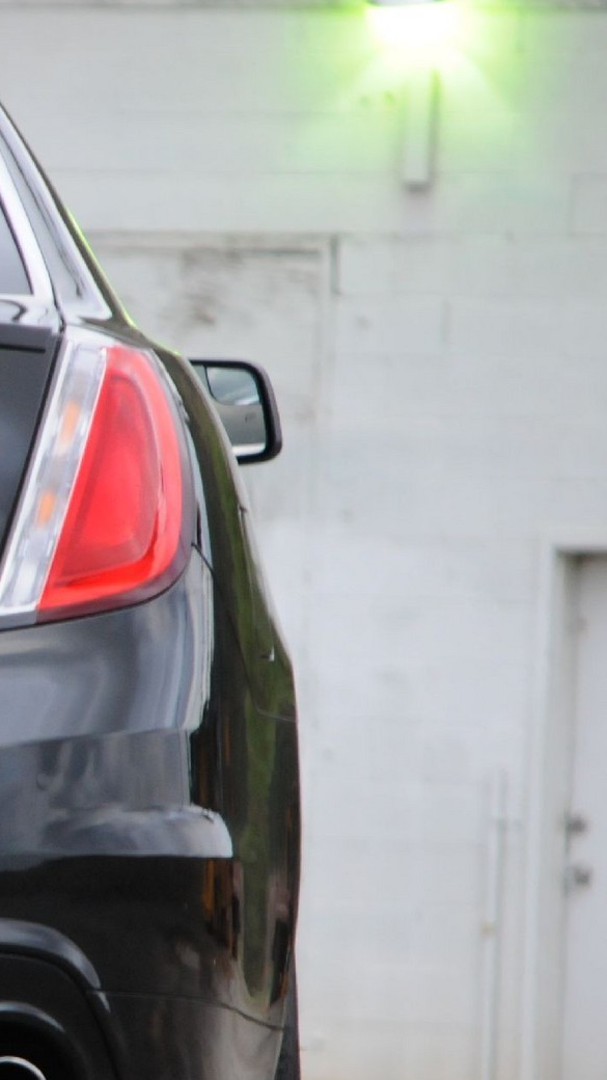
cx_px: -603
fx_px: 14572
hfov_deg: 2.4
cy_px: 673
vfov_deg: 4.2
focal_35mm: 509
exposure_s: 1/100
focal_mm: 135
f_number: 5
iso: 1000
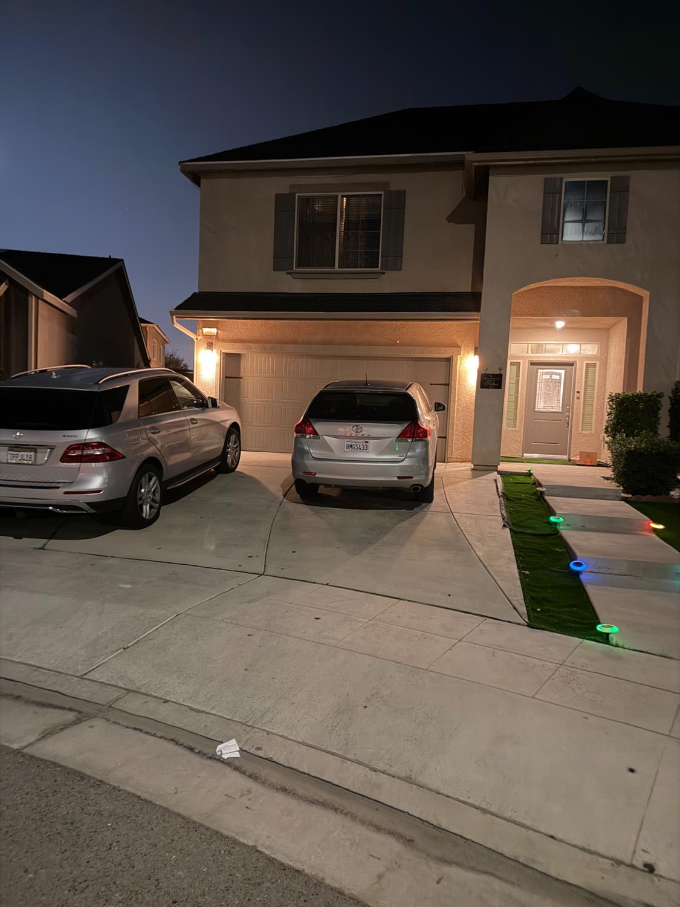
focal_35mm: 24
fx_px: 629
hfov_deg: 56.8
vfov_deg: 71.6
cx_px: 340
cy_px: 454
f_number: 1.78
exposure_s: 1/11
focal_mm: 6.76
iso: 1000
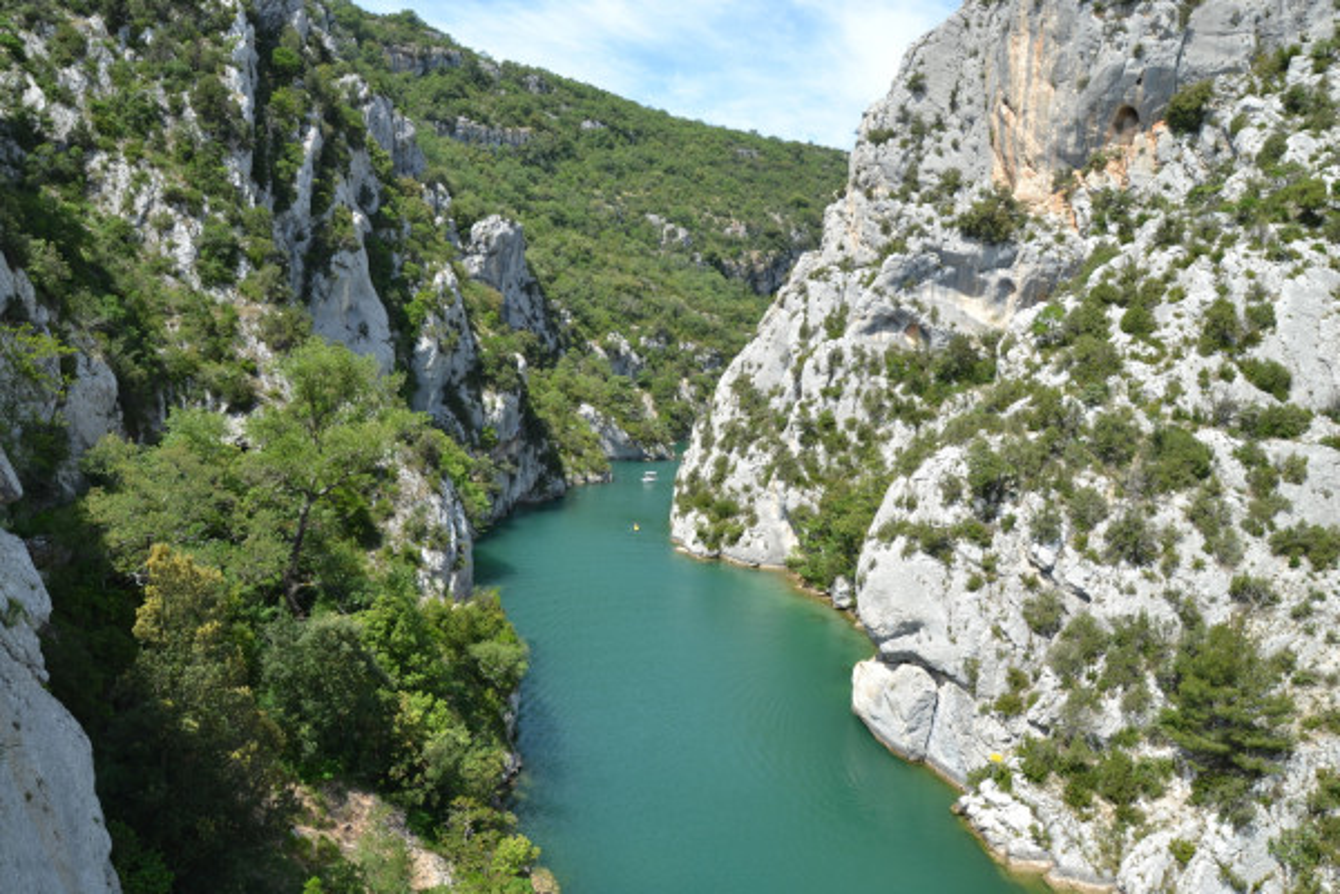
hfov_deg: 81.2
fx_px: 782
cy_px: 447
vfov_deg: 59.5
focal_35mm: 21
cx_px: 670
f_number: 7.1
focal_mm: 14
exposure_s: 1/200
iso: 100
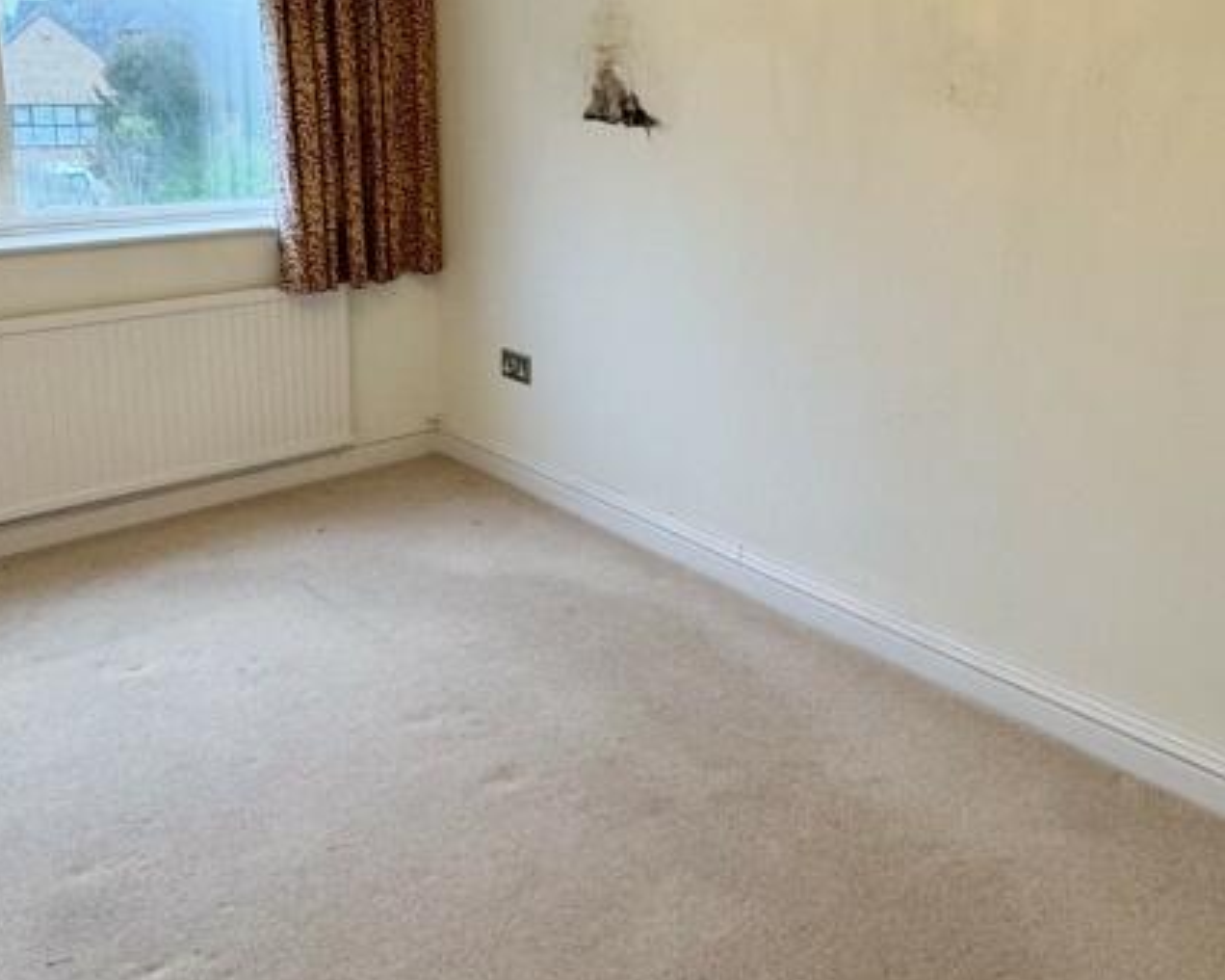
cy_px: 367
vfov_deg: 44.2
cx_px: 627
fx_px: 1196
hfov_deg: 54.2
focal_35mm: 33
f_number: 2.2
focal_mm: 2.22
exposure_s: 1/100
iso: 100
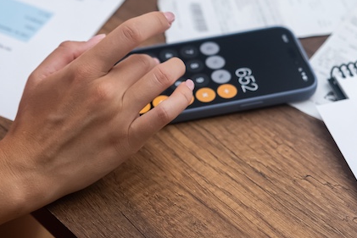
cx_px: 125
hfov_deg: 21.4
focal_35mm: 95
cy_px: 25
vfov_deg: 14.3
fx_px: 942
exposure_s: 1/100
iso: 640
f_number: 2.5
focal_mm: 50
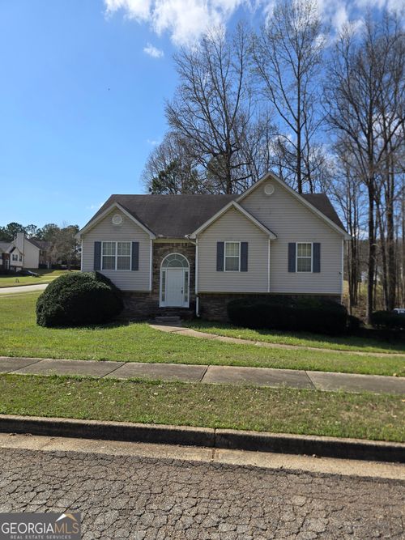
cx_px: 202
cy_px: 270
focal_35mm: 23
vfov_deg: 73.9
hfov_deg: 58.9
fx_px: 359
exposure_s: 1/947
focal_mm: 6.3
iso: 12
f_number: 1.7
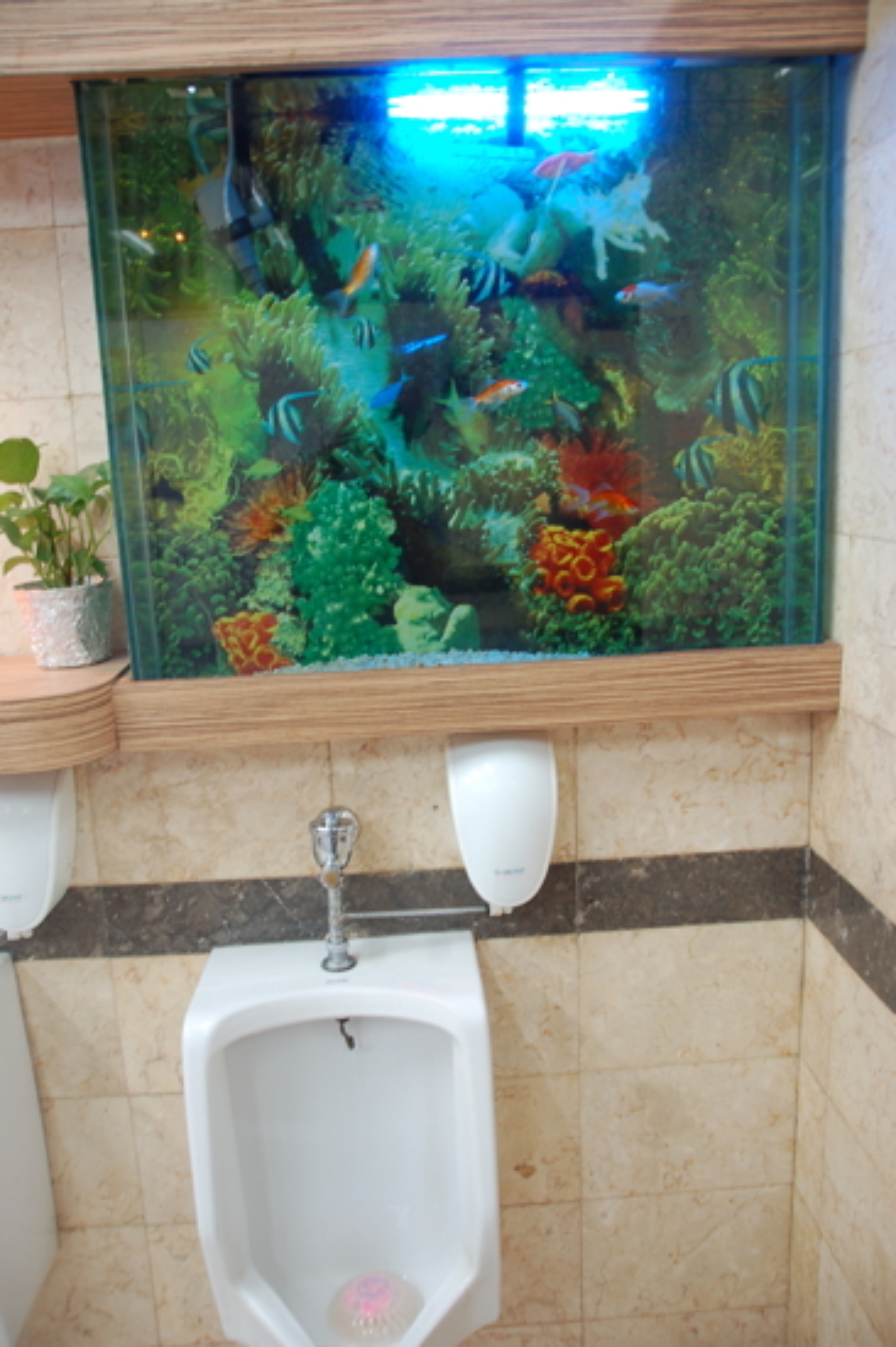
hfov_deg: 47.9
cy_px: 674
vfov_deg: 67.4
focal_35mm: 27
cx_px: 448
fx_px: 1009
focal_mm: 18
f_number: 3.5
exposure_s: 1/5
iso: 200
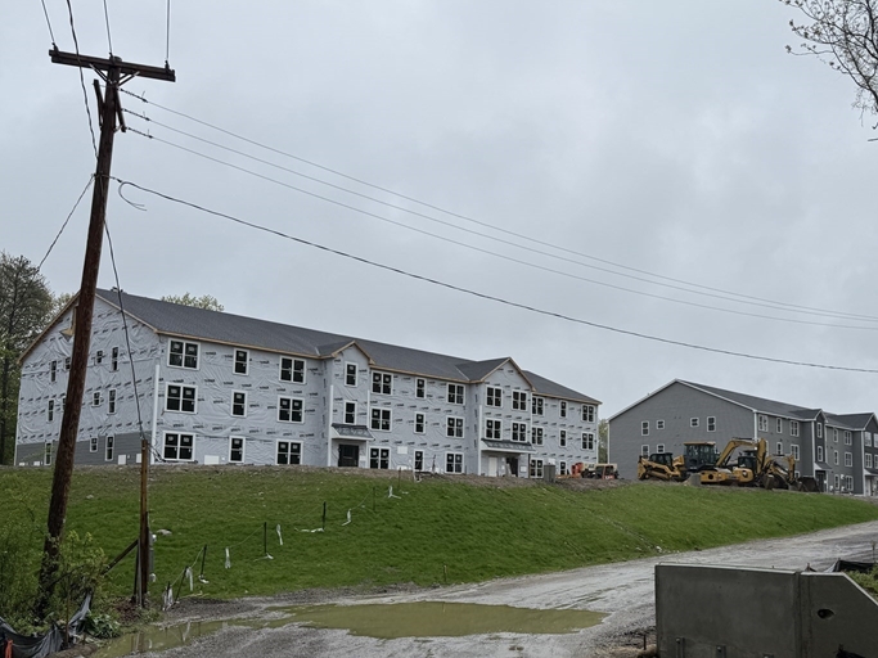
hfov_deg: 50.4
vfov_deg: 39.4
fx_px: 913
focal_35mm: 36
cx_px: 586
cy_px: 409
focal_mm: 6.76
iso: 80
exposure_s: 1/6173
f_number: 1.78
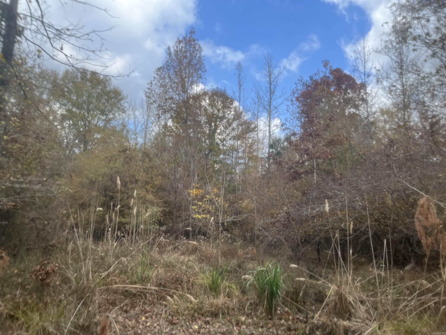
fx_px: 335
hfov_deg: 67.3
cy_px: 168
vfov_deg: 53.1
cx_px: 223
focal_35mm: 26
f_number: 1.6
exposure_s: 1/1372
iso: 50
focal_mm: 5.1
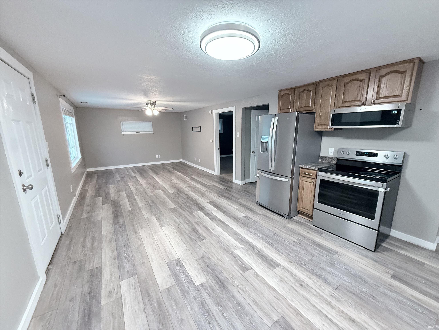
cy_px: 165
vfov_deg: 85.7
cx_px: 220
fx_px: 178
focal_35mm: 14
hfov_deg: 102.1
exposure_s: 1/60
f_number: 2.2
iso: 500
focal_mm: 2.22
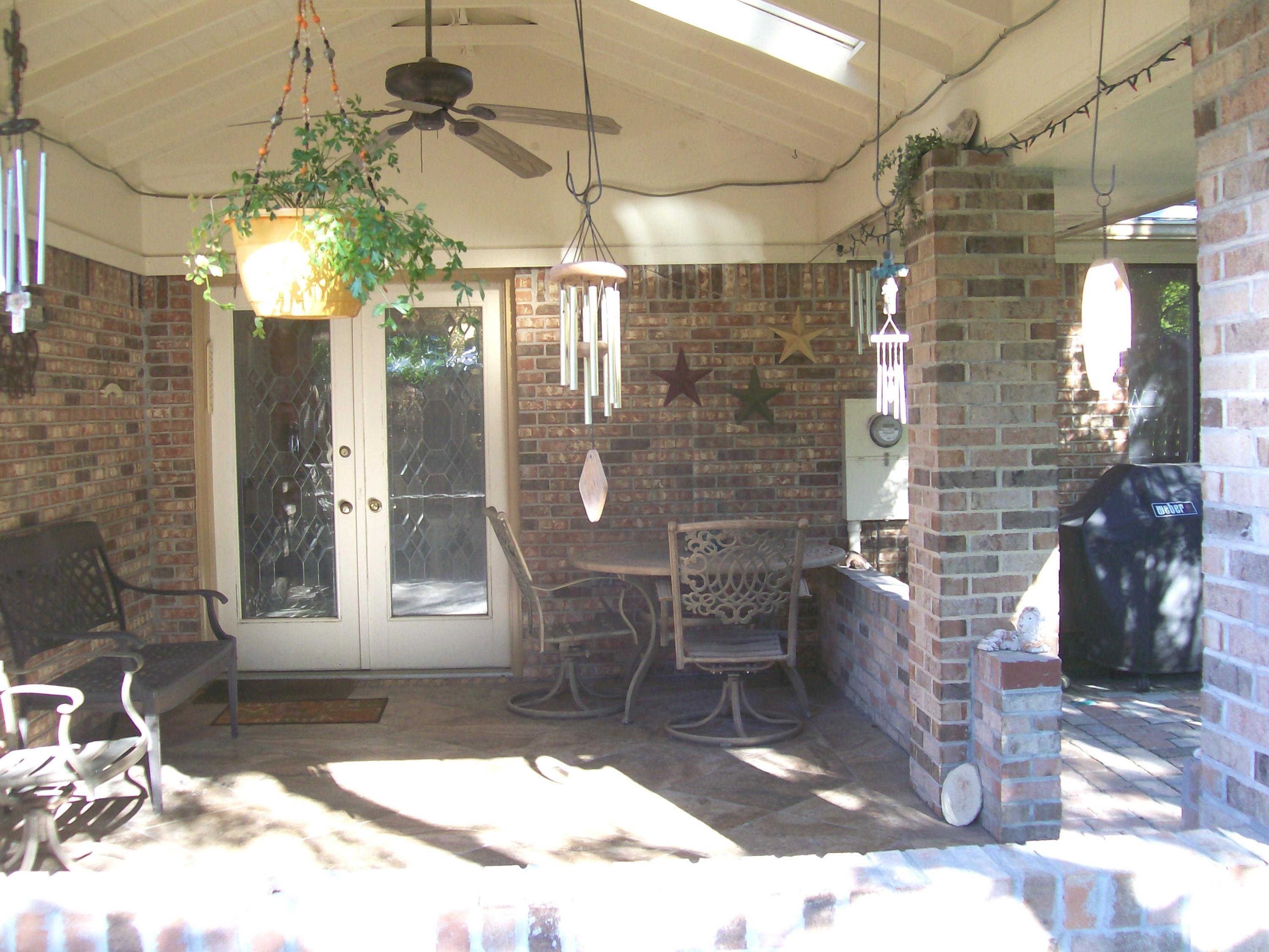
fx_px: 1320
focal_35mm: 36
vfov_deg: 39.7
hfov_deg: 51.4
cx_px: 634
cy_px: 476
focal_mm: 6
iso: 80
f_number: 2.7
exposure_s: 1/74.3
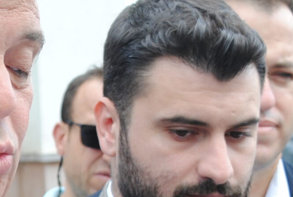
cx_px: -59
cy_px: 253
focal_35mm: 210
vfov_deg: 6.5
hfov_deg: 9.6
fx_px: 1712
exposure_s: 1/125
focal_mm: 36
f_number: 5.6
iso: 180
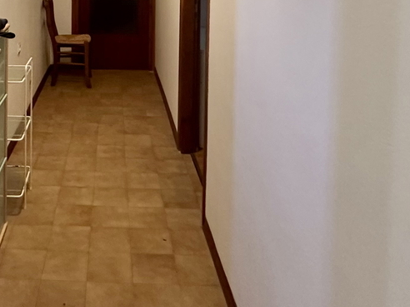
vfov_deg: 31.0
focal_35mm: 41
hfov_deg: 44.1
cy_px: -35
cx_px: 95
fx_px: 485
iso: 400
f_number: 2.2
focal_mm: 2.22
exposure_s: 1/50
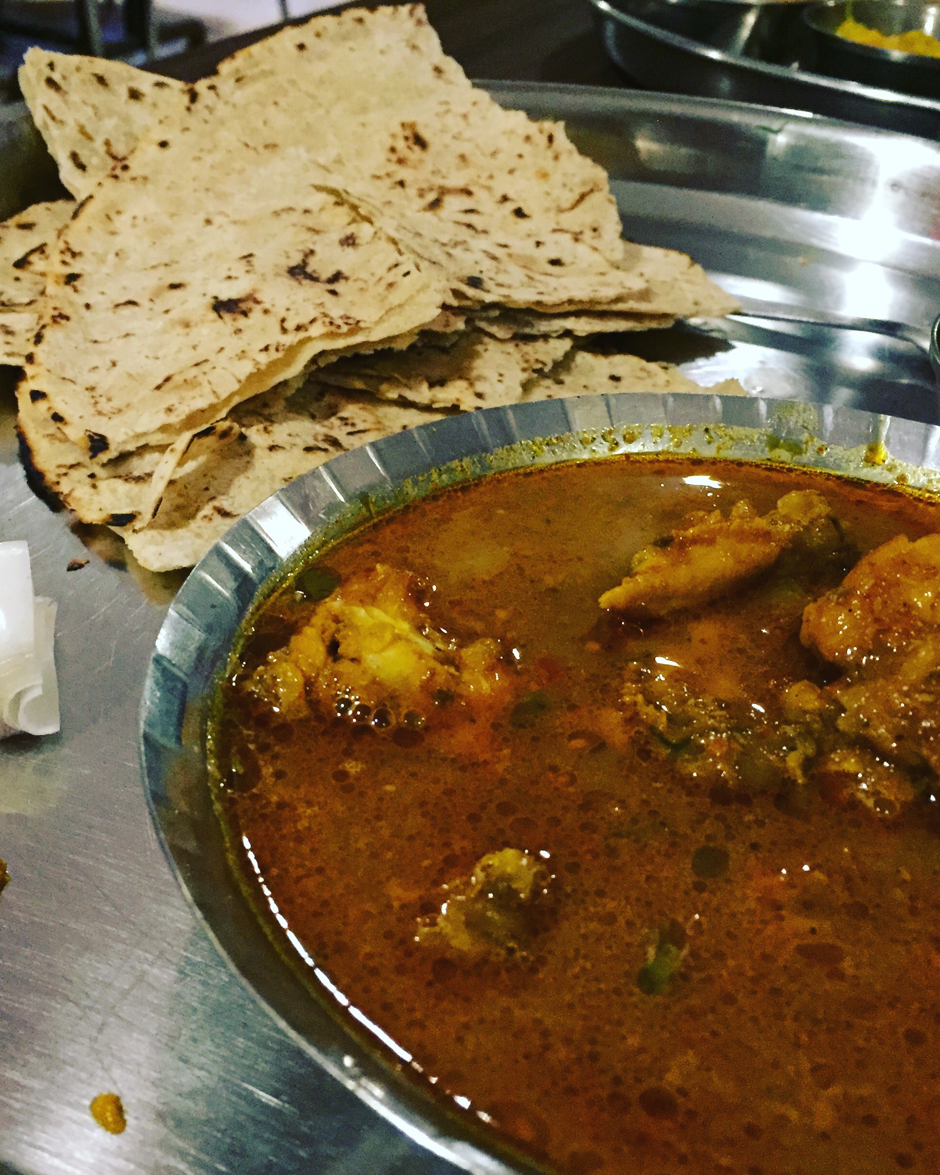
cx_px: 450
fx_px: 1321
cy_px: 589
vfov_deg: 47.9
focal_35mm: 38
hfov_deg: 39.2
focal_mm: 4.15
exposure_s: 1/17
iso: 400
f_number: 2.2
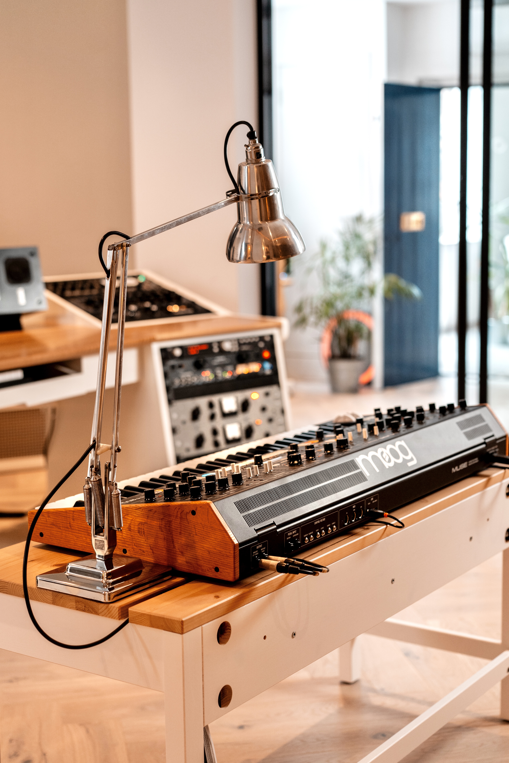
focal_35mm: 58
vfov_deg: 34.5
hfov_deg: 23.4
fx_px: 1230
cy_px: 371
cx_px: 265
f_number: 3.2
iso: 800
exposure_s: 1/100
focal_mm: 55
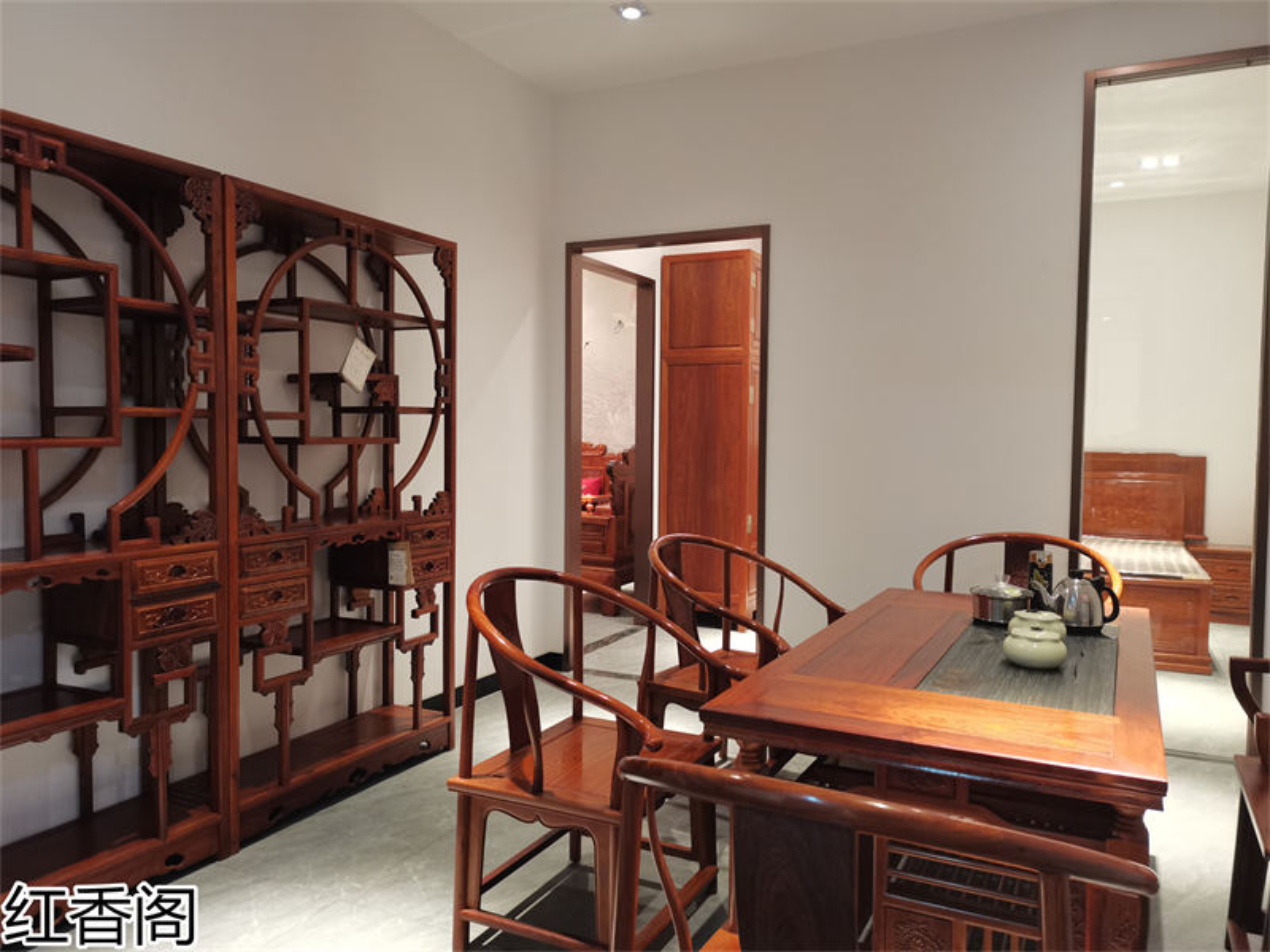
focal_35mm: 26
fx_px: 954
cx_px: 635
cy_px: 476
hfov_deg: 67.3
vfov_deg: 53.1
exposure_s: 1/33.3
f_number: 1.8
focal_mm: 5.58
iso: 400
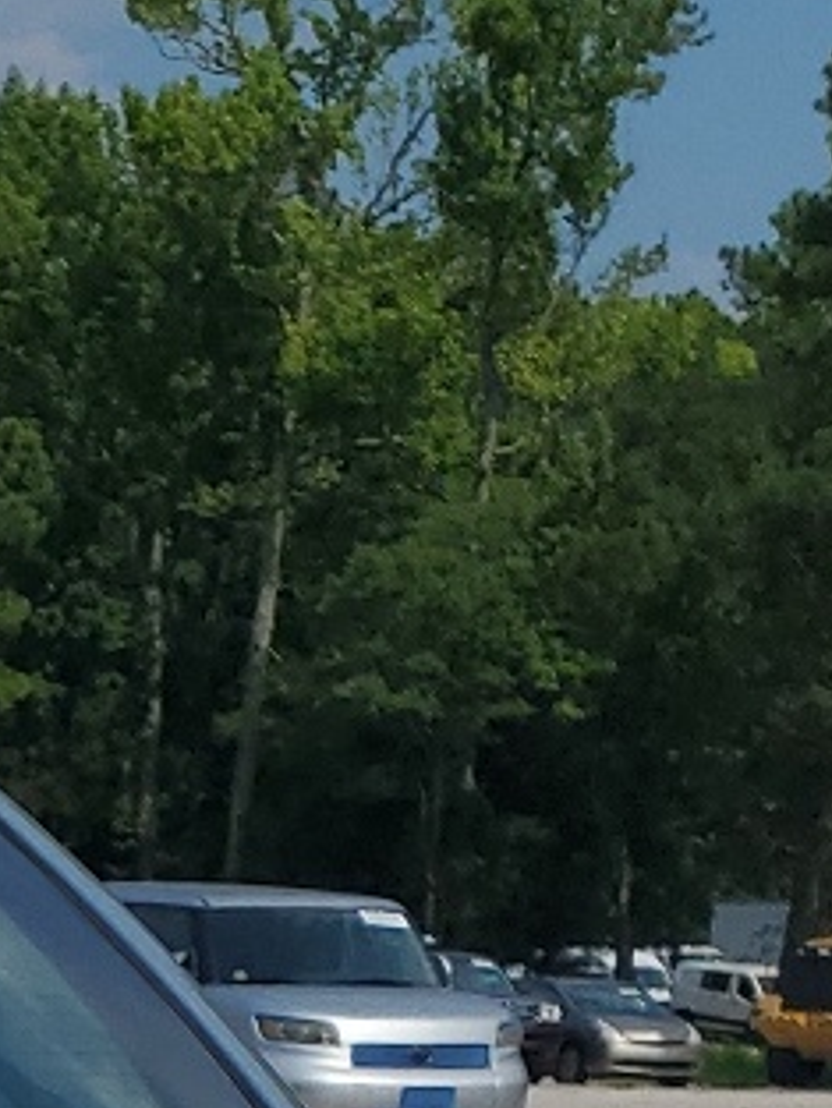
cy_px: 2117
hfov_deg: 9.9
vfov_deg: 13.1
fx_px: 4259
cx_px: -1122
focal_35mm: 133
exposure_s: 1/10000
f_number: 1.5
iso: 51
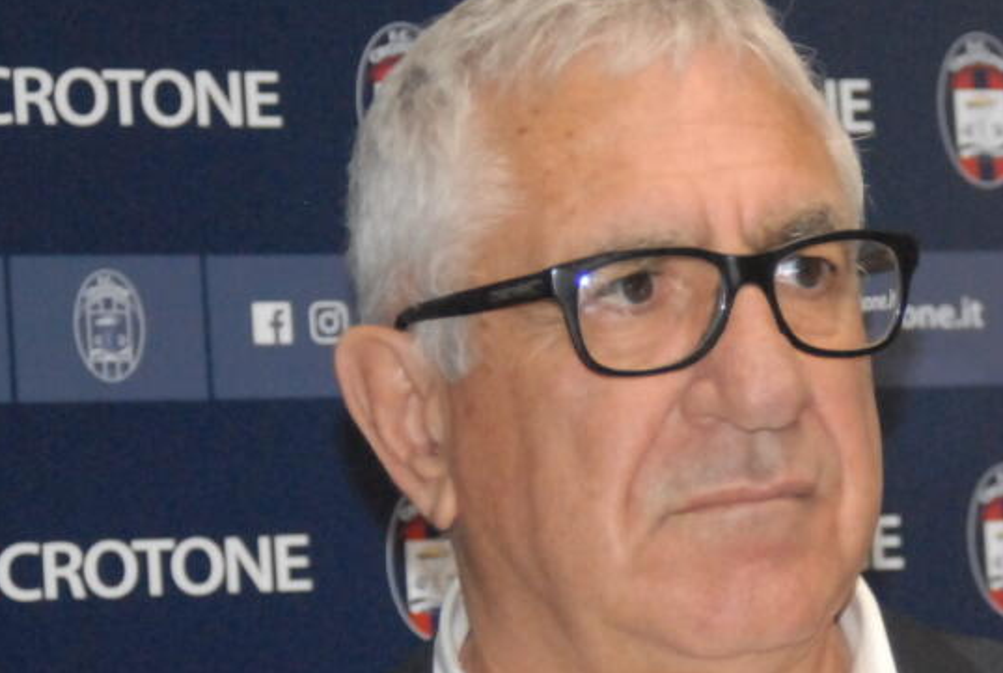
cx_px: 990
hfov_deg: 9.2
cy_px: 502
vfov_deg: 6.2
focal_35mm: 221
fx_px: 6169
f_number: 5.3
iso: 1600
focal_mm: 66
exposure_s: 1/250
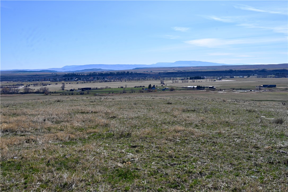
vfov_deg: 33.4
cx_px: 144
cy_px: 96
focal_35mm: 40
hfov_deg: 48.5
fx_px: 320
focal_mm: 40
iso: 100
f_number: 8
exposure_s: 1/500
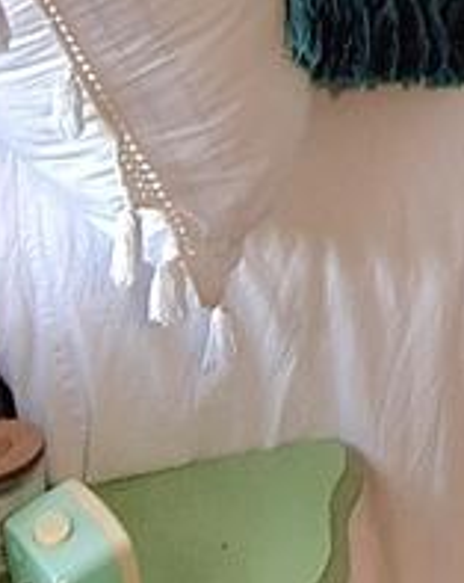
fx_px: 1703
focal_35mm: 99
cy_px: -453
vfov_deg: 16.4
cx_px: 860
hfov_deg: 13.7
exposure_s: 1/40
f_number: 2.2
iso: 80
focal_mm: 1.74
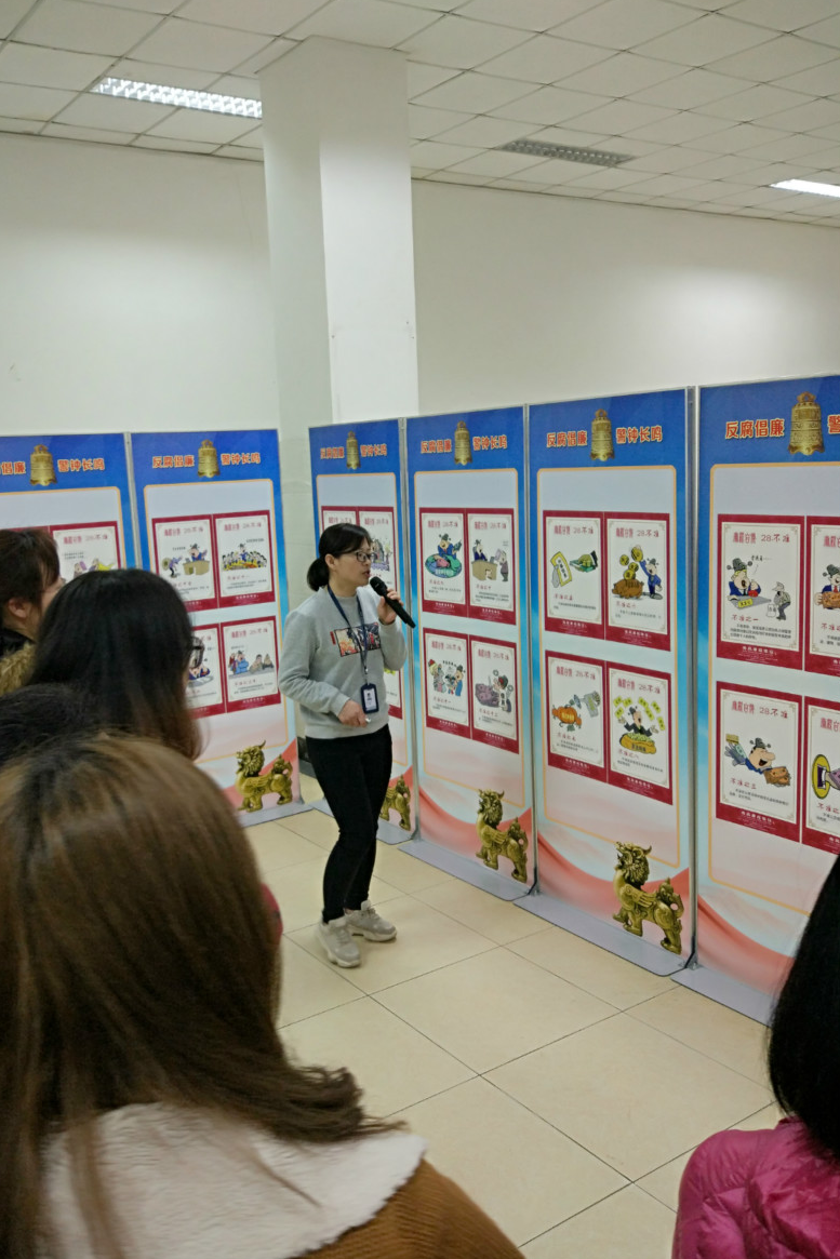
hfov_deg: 43.5
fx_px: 1050
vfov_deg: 61.9
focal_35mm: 30
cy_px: 616
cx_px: 356
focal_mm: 4.26
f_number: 2
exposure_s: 1/25
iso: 330
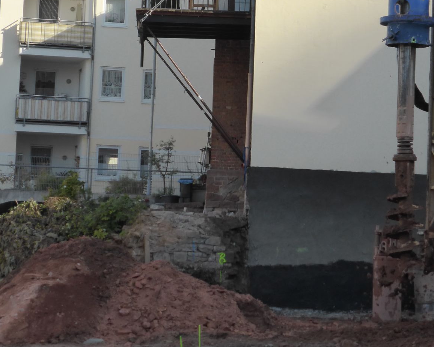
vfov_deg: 12.0
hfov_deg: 15.0
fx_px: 1644
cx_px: 288
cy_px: 61
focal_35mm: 128
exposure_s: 1/500
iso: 200
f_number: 5
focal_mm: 12.5
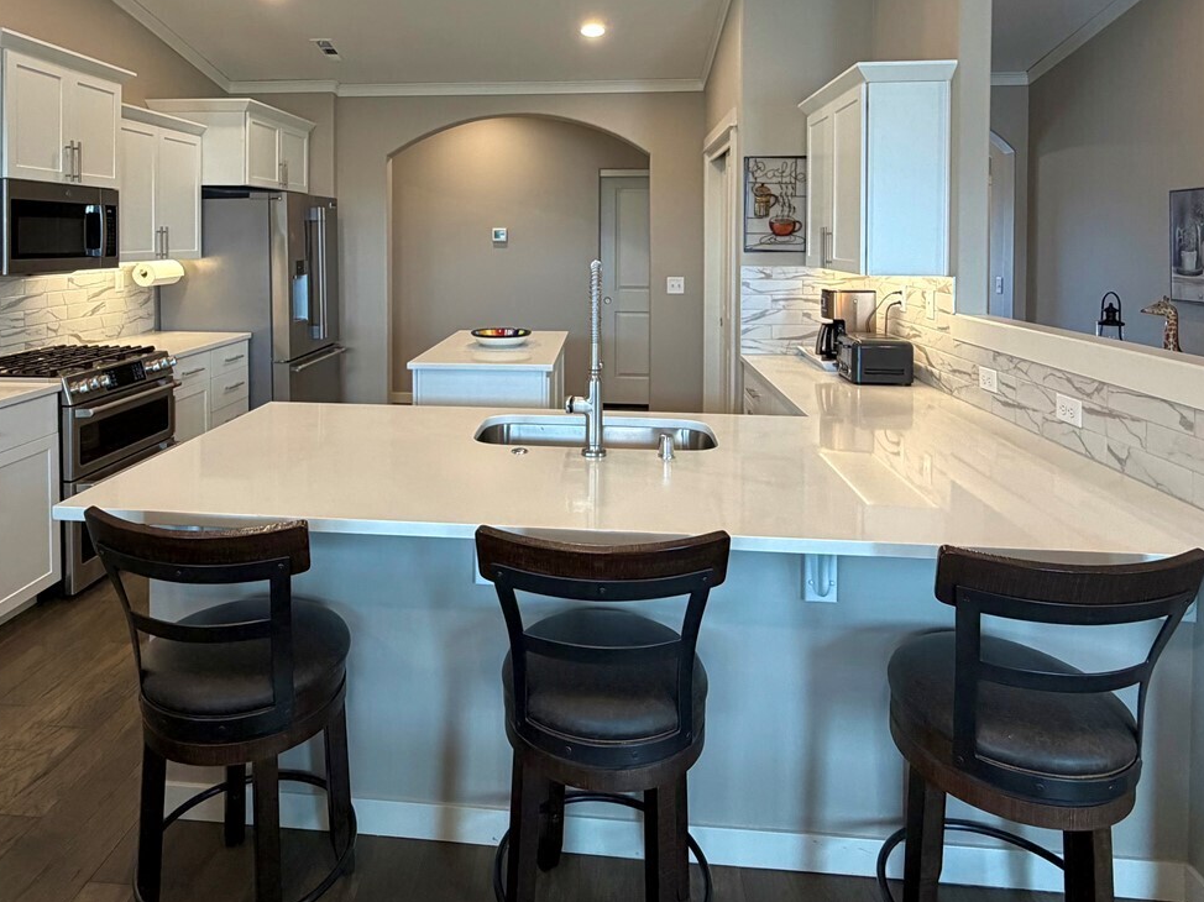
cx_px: 535
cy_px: 246
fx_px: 800
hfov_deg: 73.7
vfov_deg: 56.5
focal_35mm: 23
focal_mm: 2.22
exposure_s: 1/60
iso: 160
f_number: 2.2
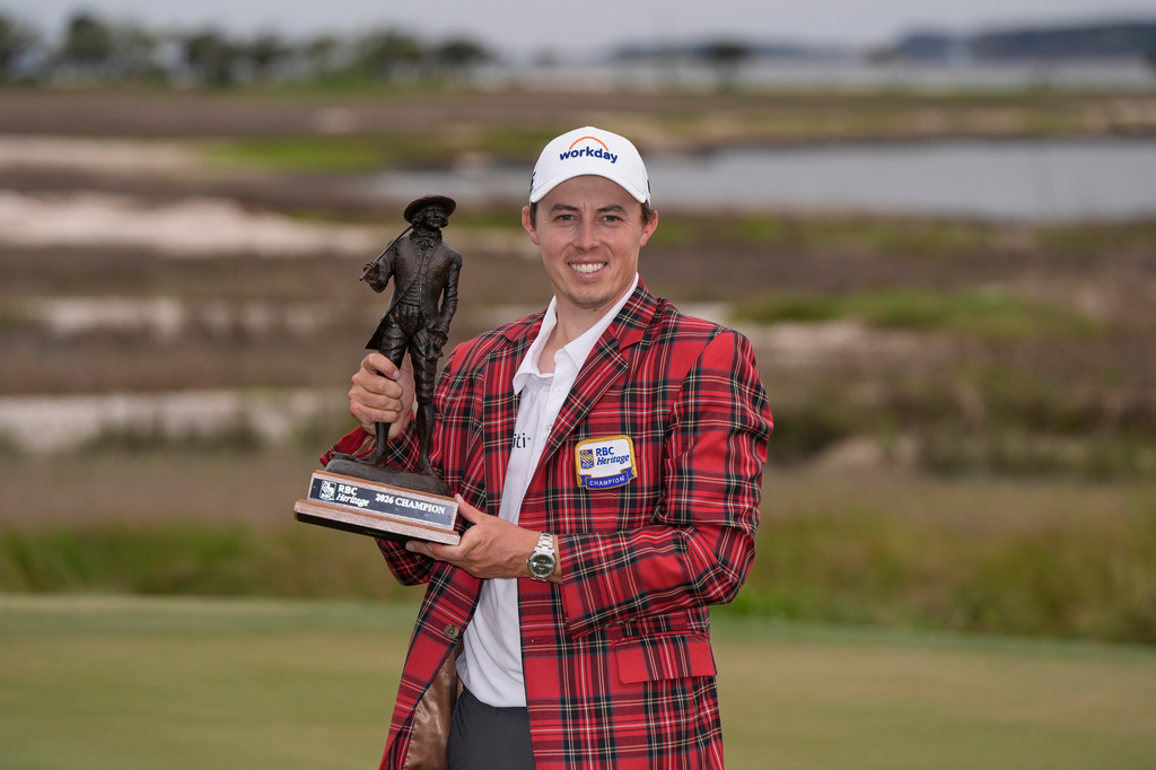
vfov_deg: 6.9
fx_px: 6420
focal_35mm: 200
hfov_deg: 10.3
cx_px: 578
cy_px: 385
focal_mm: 200
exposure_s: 1/500
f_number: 5
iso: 400
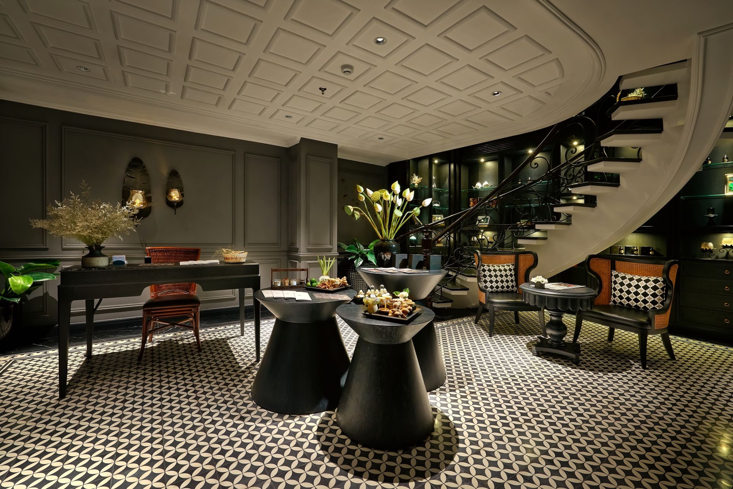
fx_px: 305
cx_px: 366
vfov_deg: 77.3
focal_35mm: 15
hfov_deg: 100.4
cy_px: 244
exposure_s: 1/5
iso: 800
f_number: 6.3
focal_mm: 15
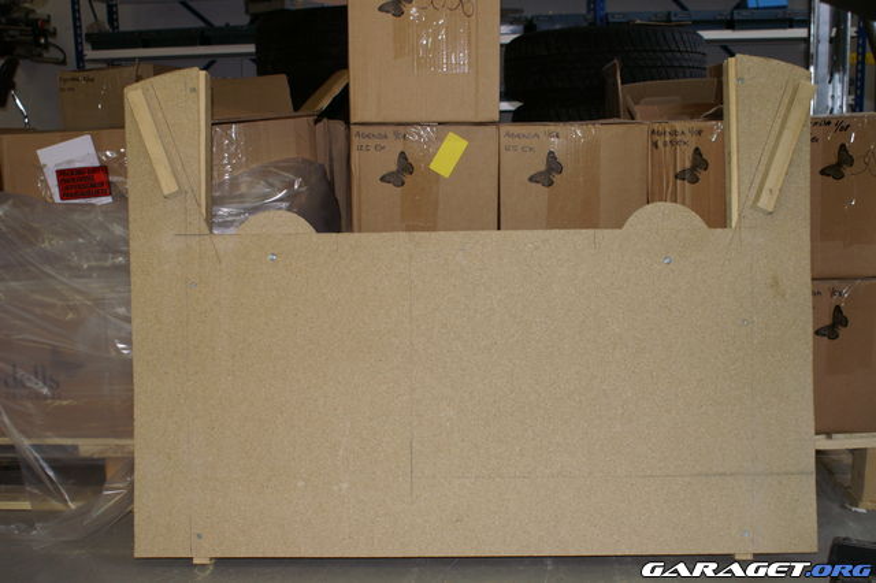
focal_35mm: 39
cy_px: 292
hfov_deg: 49.6
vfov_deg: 34.2
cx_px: 438
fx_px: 948
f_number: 4.5
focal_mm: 26
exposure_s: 1/60
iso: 400
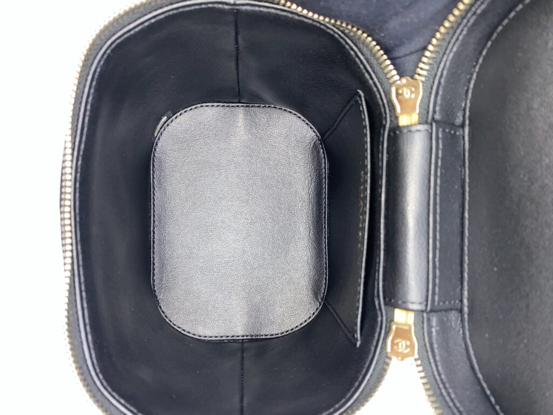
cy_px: 208
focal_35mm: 26
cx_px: 276
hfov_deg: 67.3
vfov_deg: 53.1
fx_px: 415
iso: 40
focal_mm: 4.25
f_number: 1.8
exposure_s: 1/17
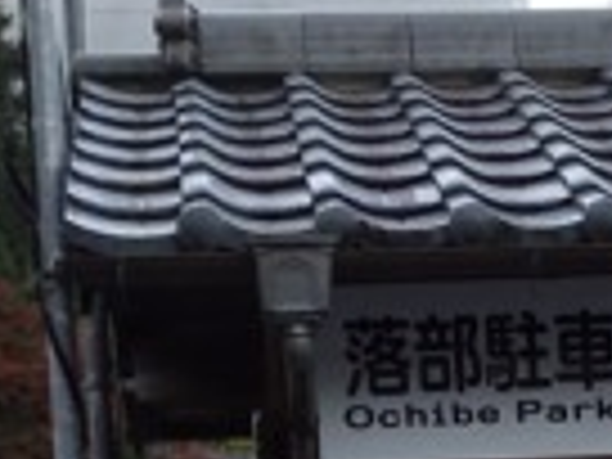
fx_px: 2793
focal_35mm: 158
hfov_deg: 12.2
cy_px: 749
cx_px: 724
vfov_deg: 9.1
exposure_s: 1/50
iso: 500
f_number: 4
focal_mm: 7.3
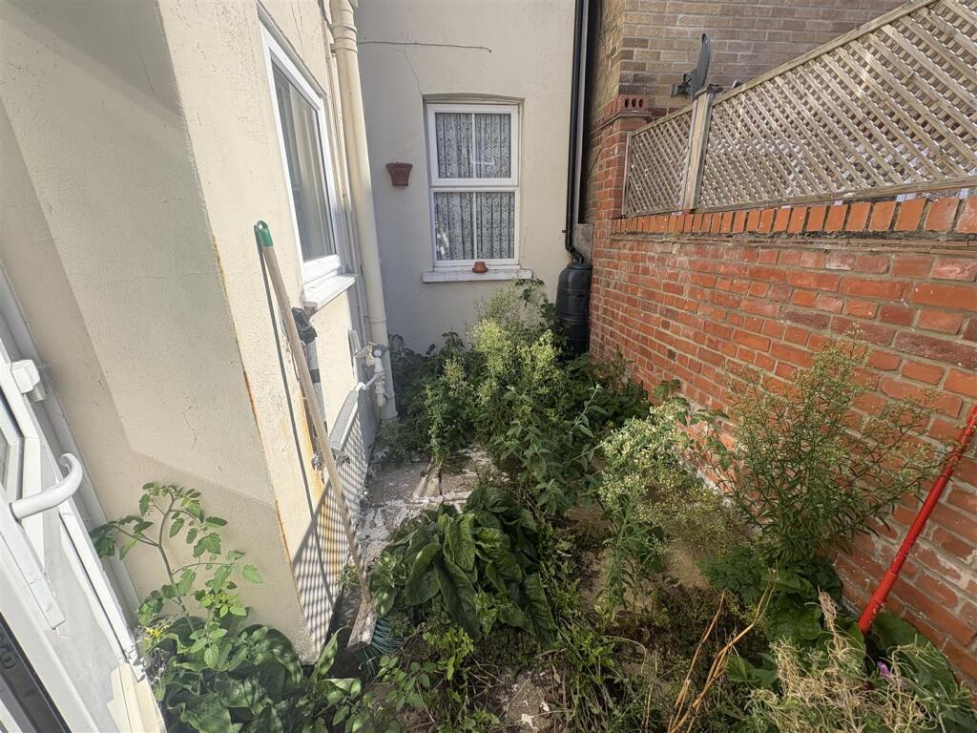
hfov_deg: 102.1
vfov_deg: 85.7
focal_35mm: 14
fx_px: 395
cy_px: 366
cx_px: 488
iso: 64
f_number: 2.2
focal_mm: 2.22
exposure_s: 1/796
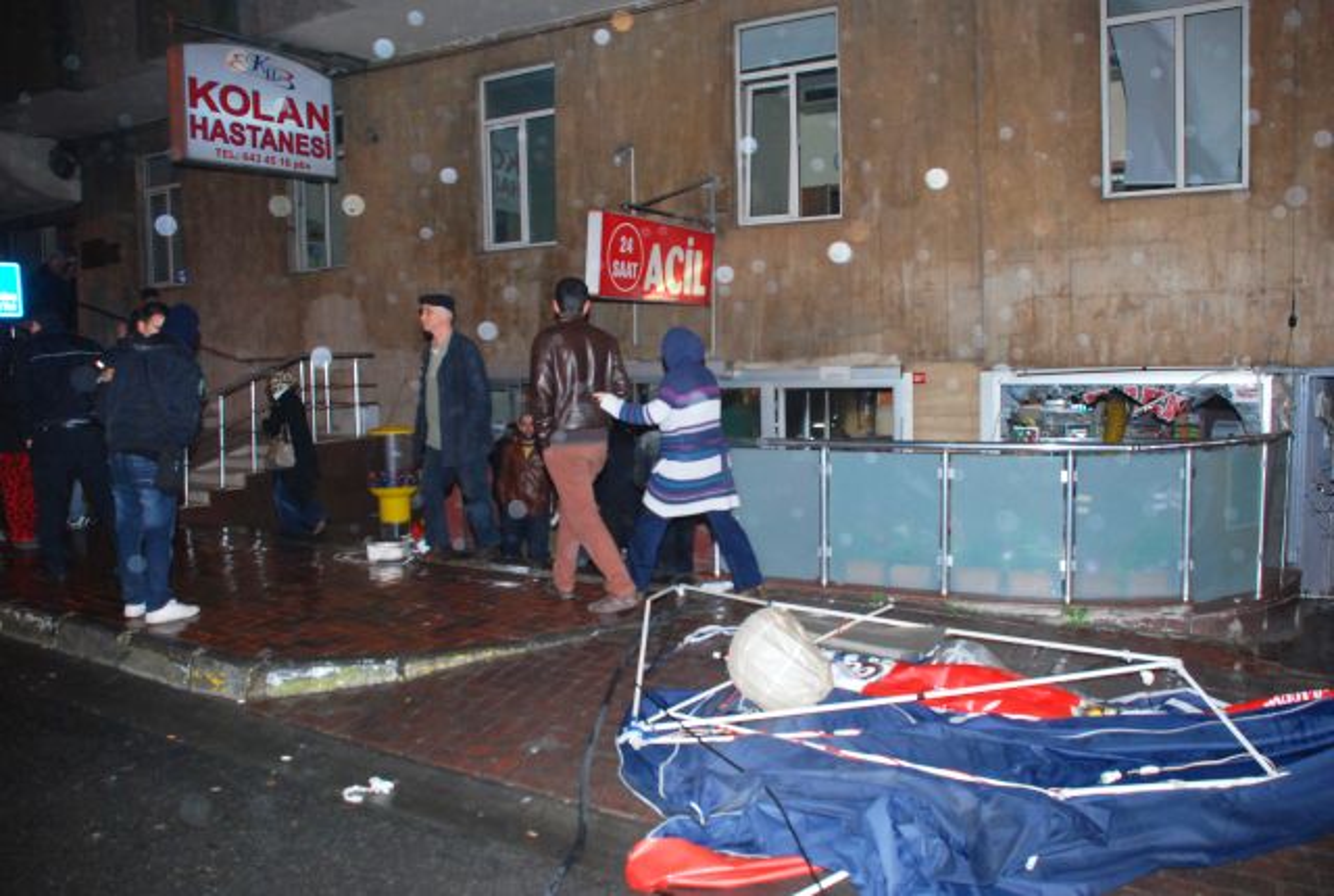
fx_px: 1003
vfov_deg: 48.2
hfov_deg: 67.3
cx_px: 667
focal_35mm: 27
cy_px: 448
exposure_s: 1/60
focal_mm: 18
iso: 1000
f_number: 7.1
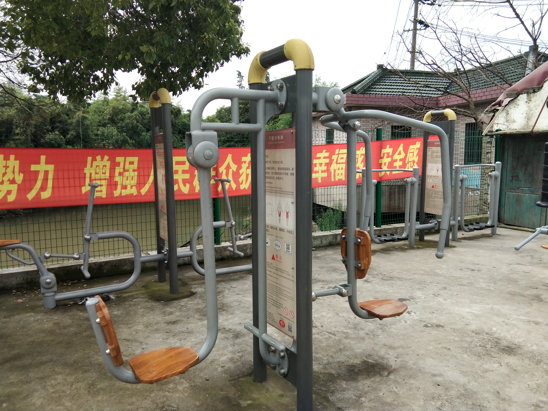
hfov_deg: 58.4
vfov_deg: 45.4
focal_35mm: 31
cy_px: 206
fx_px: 491
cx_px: 274
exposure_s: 1/660
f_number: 2.2
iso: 50
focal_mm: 3.69
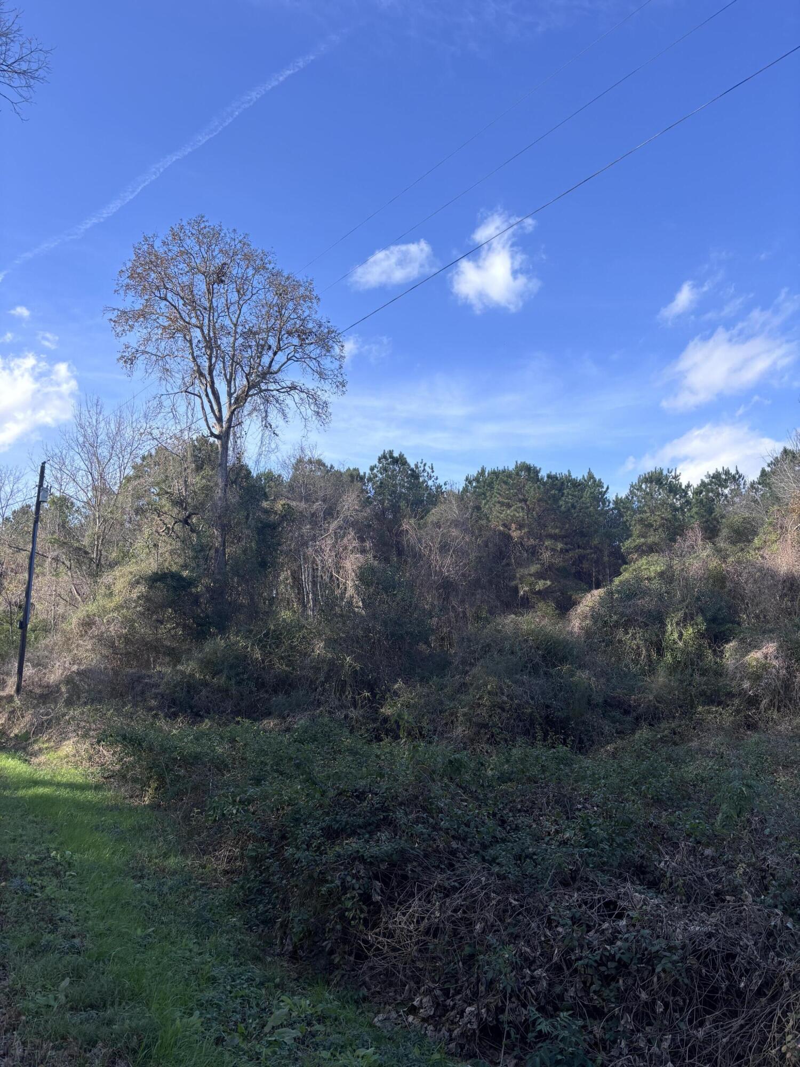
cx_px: 400
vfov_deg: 67.3
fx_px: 801
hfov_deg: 53.1
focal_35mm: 26
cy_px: 534
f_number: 1.6
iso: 50
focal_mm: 5.96
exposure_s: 1/1543
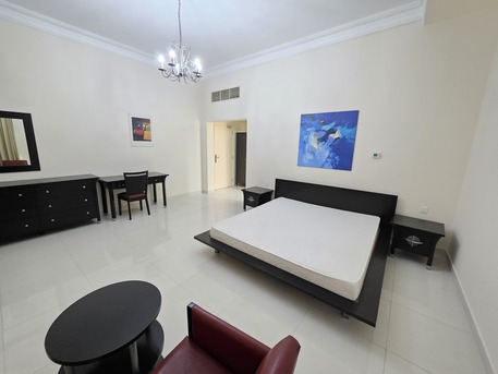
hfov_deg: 106.2
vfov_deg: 89.9
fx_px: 187
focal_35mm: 13
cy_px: 187
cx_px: 249
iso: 1000
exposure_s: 1/50
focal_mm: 2.2
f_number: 1.9
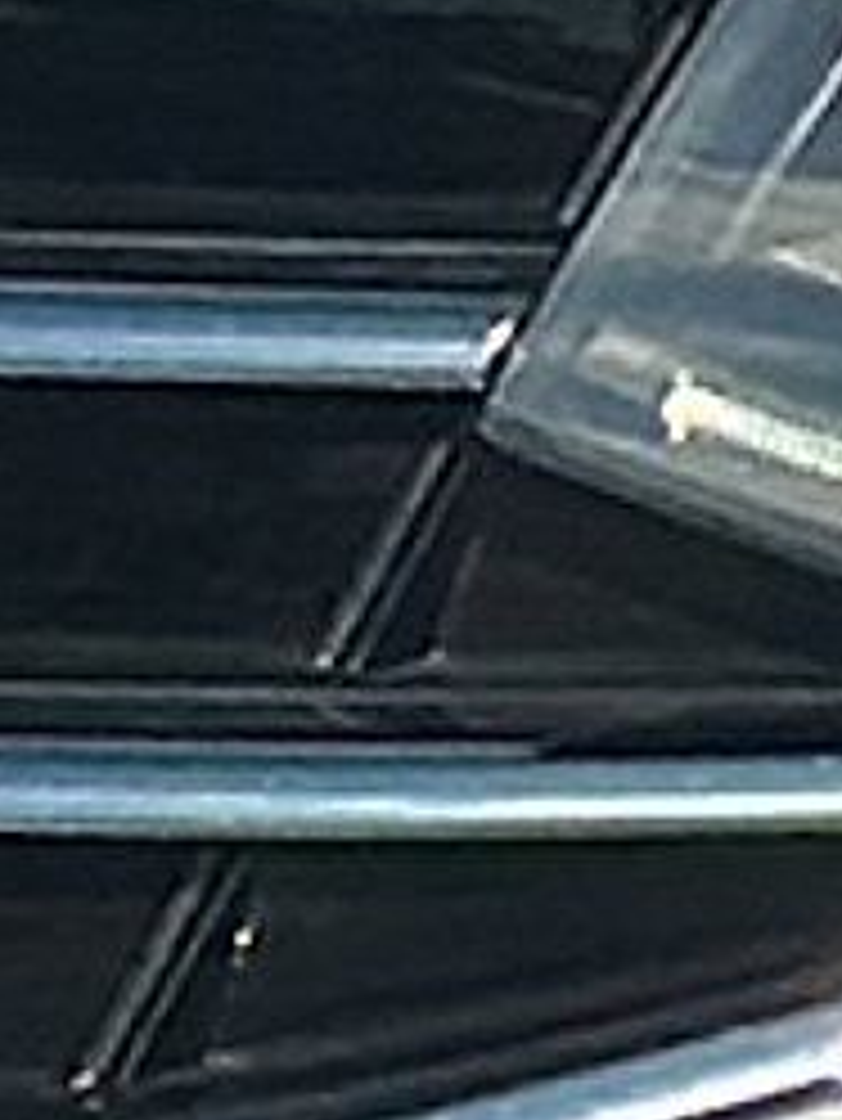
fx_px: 20836
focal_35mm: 643
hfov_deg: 2.3
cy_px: -63
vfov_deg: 3.1
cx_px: 3152
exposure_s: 1/9091
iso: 64
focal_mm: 6.86
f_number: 1.78
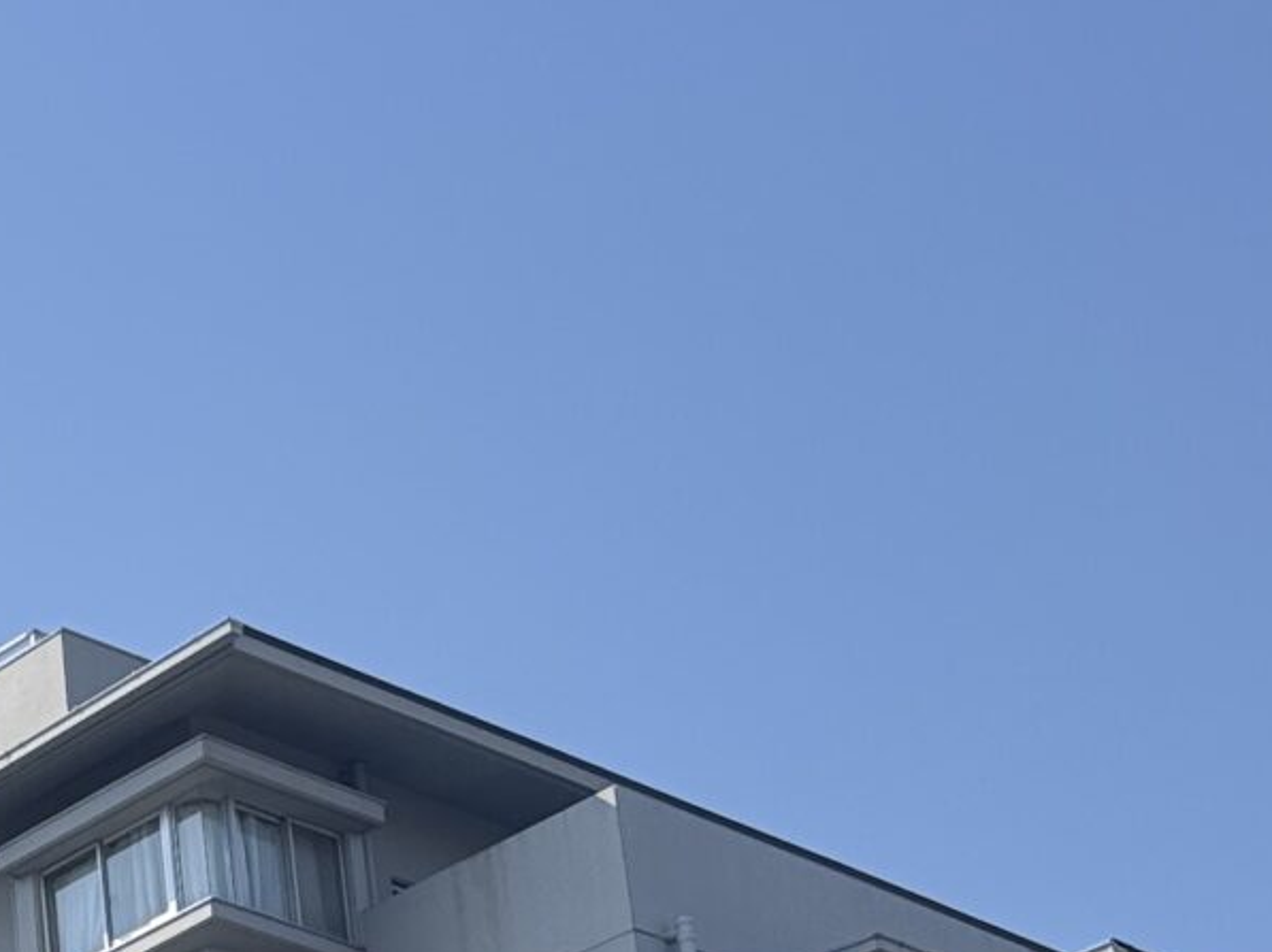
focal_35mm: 103
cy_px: 1766
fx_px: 3783
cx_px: -1050
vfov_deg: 12.9
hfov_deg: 16.0
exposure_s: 1/4950
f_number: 1.78
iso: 80
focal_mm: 6.76
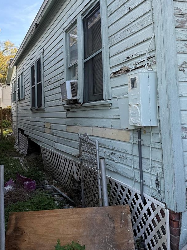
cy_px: 97
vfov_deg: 50.9
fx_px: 259
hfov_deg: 39.4
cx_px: 69
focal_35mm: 36
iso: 80
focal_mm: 6.76
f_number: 1.78
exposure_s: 1/772
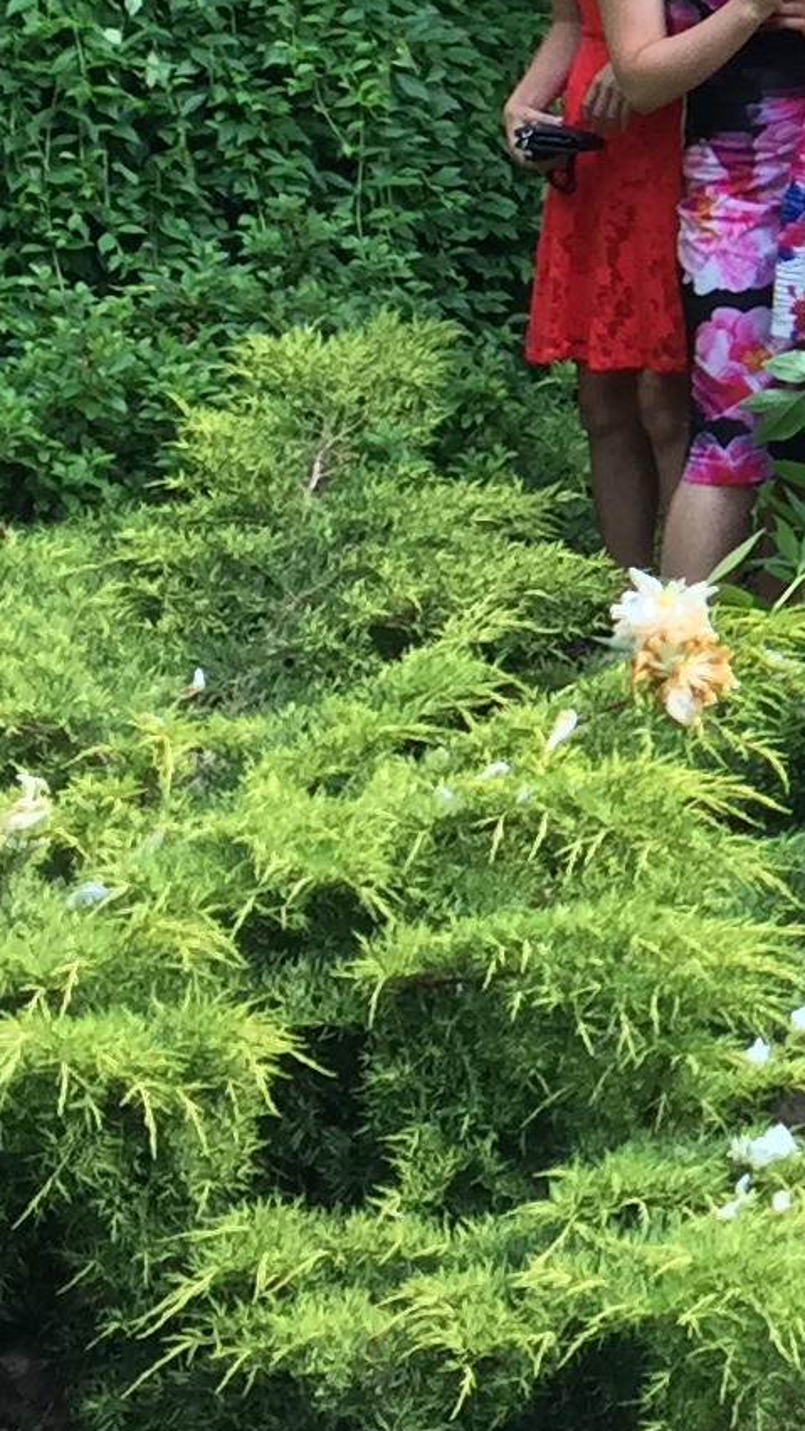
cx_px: 1707
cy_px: -106
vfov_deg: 17.2
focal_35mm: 121
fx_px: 4593
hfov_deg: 9.3
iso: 40
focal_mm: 4.15
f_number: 2.2
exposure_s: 1/60
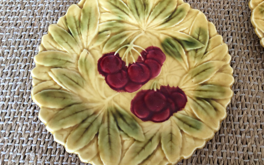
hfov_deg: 56.7
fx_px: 245
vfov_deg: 37.3
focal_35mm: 34
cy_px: 79
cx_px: 132
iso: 32
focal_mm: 3.3
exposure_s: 1/25
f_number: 2.4
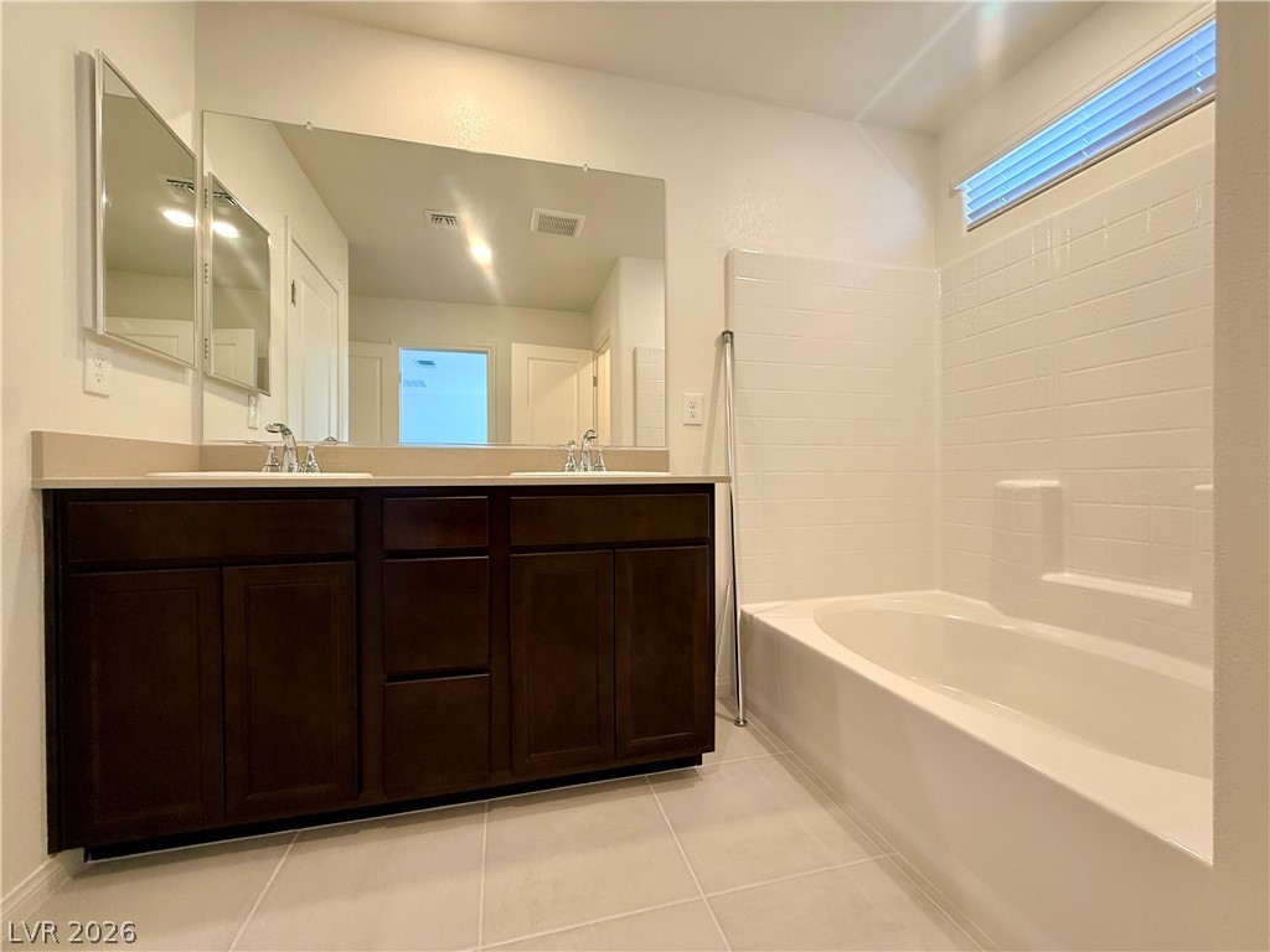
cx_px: 635
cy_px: 476
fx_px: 514
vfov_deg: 85.7
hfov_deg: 102.1
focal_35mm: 14
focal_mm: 2.22
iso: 200
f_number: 2.2
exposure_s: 1/120
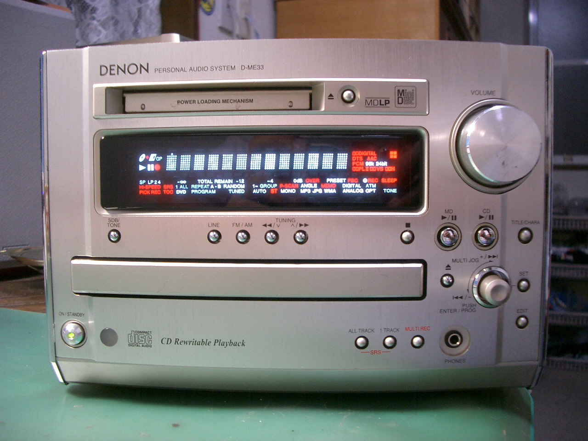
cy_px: 220
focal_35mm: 35
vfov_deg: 40.7
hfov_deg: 52.6
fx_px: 595
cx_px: 294
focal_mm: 5.8
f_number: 2.6
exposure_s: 1/8
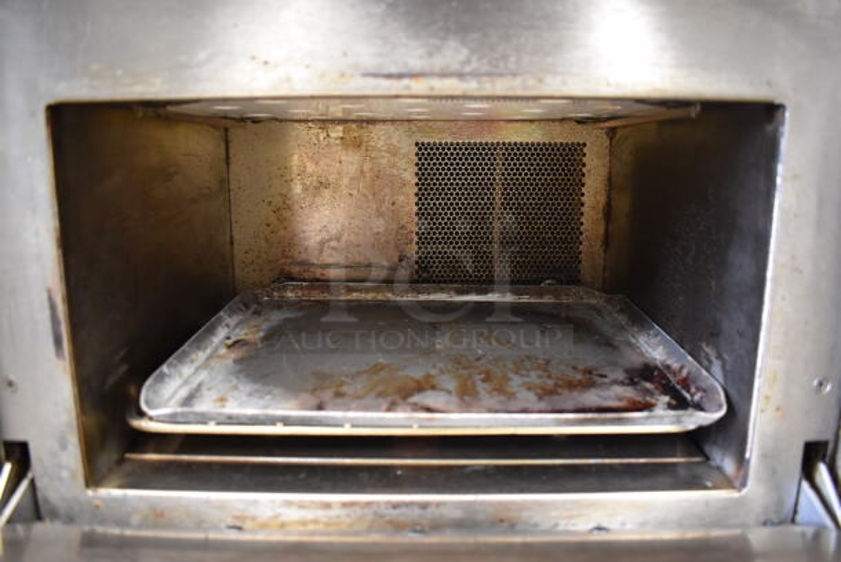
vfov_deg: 48.0
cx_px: 420
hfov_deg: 67.3
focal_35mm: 27
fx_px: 631
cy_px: 281
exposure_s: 1/30
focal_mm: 18
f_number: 3.5
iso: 2000
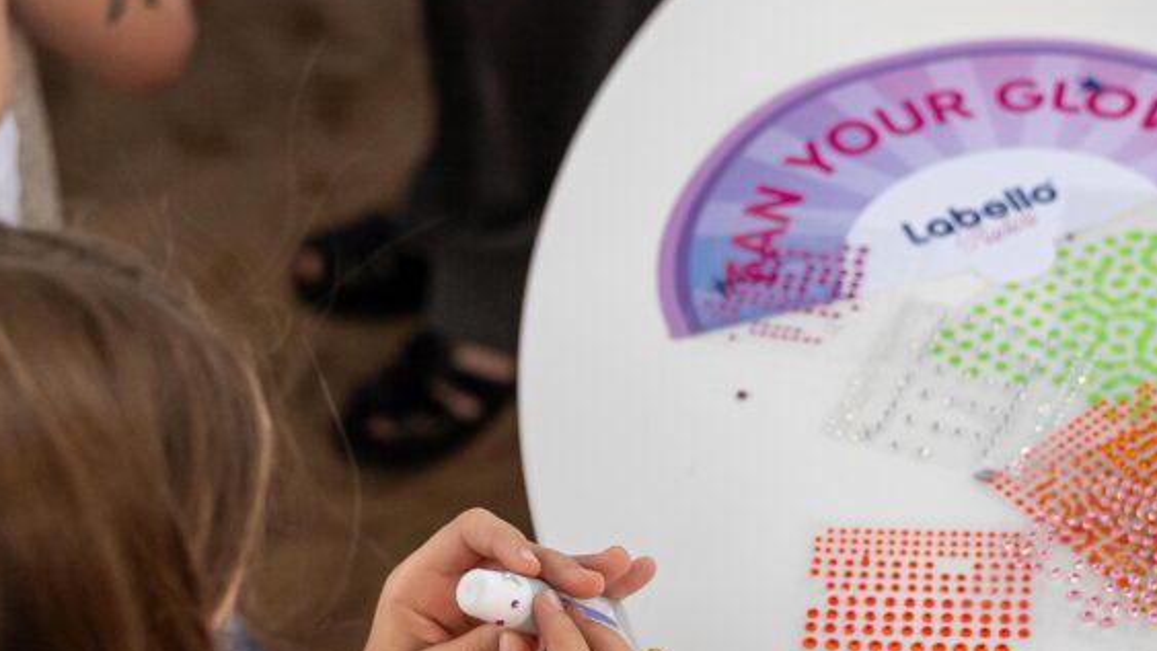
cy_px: 446
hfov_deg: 26.3
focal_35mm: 80
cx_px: 806
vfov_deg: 15.1
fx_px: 2455
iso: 2500
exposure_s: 1/250
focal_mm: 42
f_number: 2.8
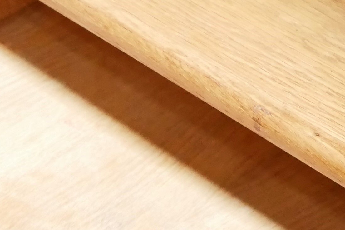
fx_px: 1657
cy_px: 215
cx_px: 44
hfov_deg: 11.8
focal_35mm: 173
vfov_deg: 7.9
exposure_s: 1/60
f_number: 1.7
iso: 2500
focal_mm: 20
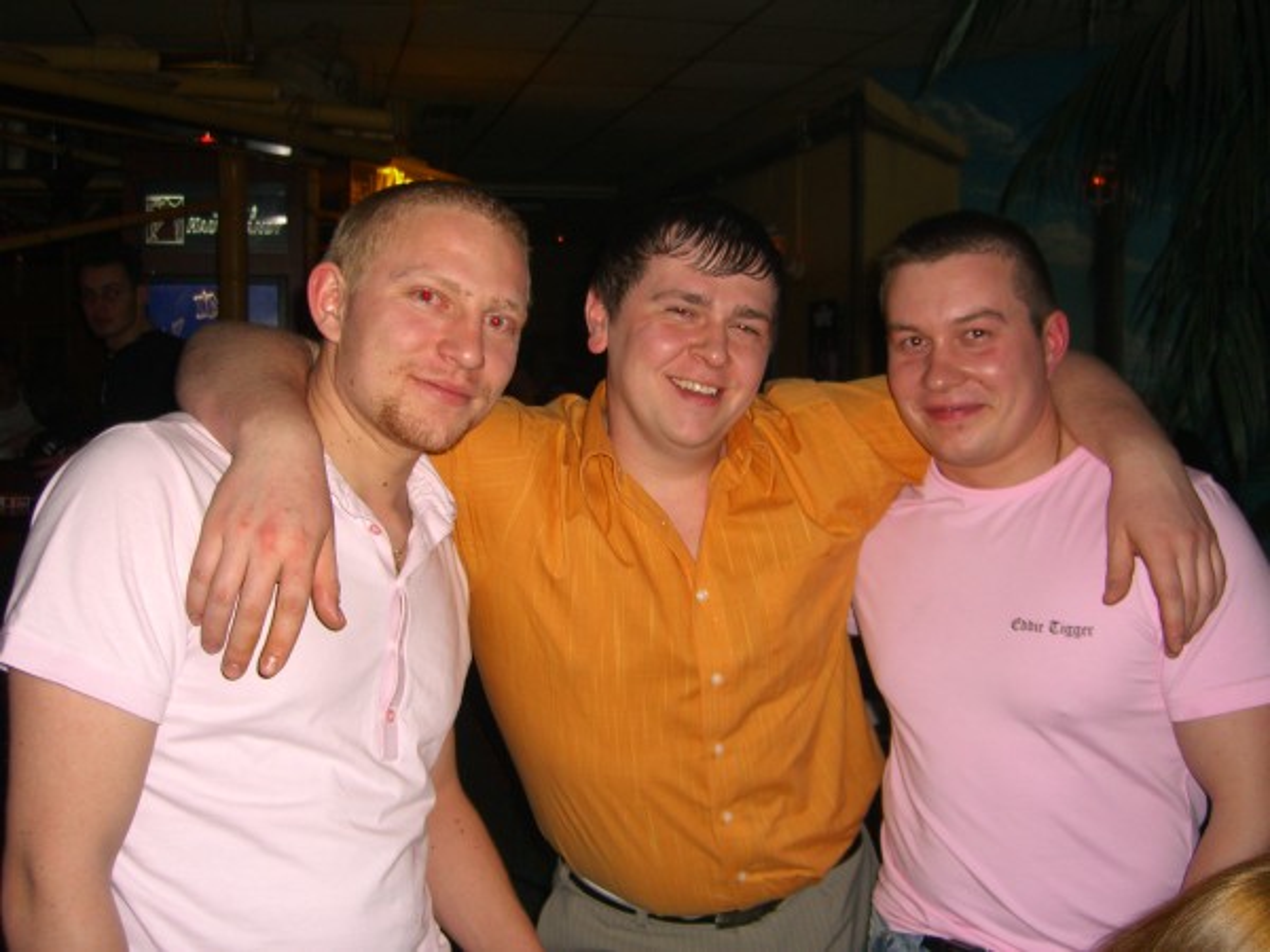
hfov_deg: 49.0
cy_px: 476
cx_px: 635
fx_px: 1394
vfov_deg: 37.7
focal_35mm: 38
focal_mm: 7.9
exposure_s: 1/60
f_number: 2.8
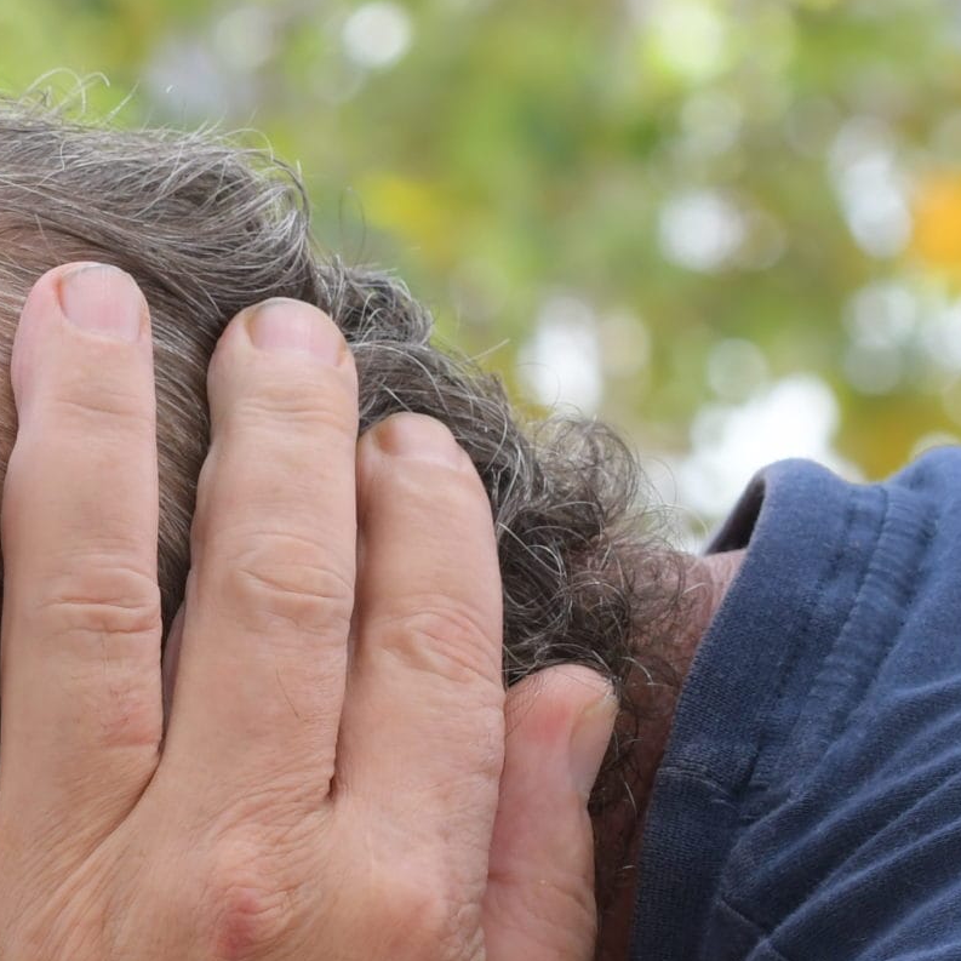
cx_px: -365
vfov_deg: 6.1
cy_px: 585
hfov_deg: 6.0
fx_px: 9046
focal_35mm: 288
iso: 400
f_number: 9
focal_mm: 70
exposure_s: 1/100
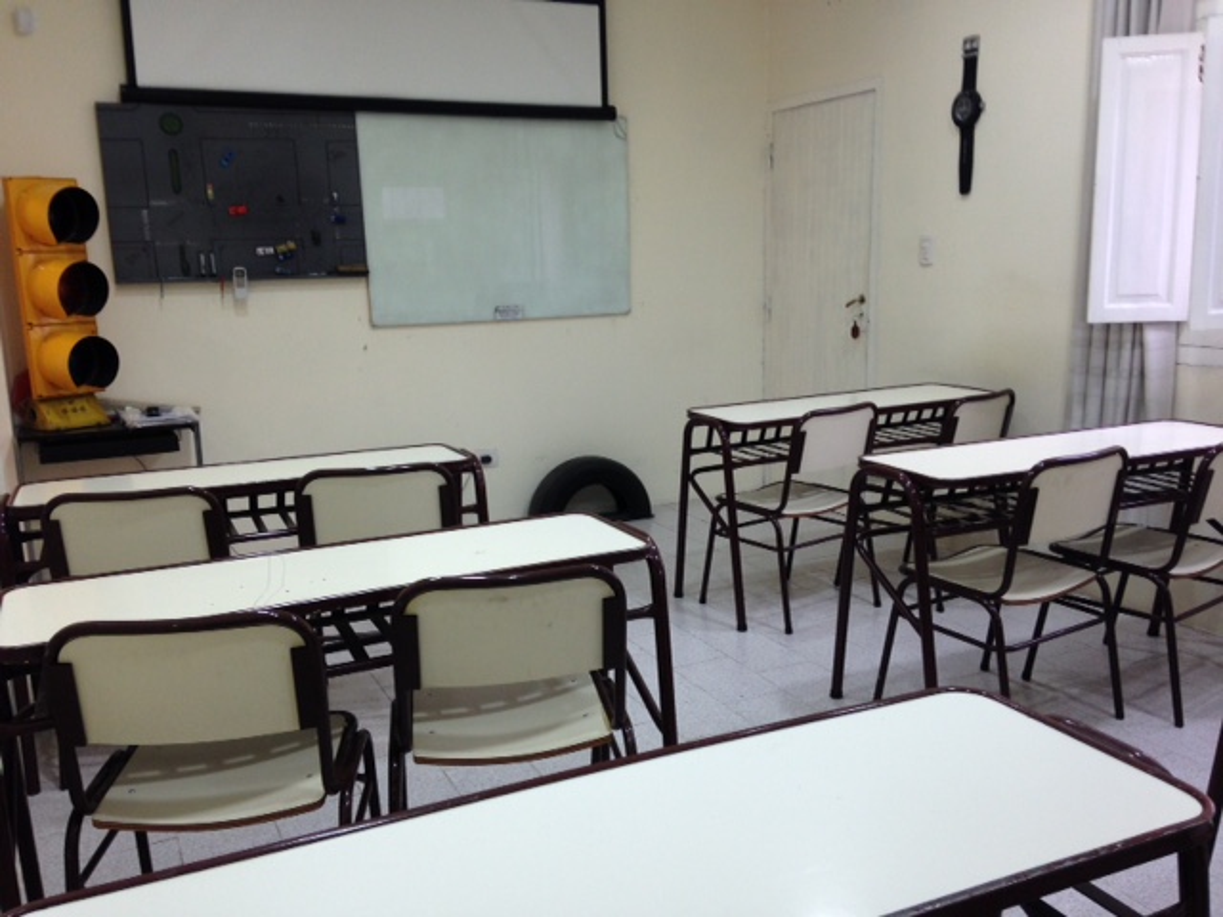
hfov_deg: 55.4
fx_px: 1166
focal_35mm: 33
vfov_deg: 42.9
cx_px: 612
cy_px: 458
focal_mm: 4.12
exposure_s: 1/20
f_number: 2.4
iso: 80
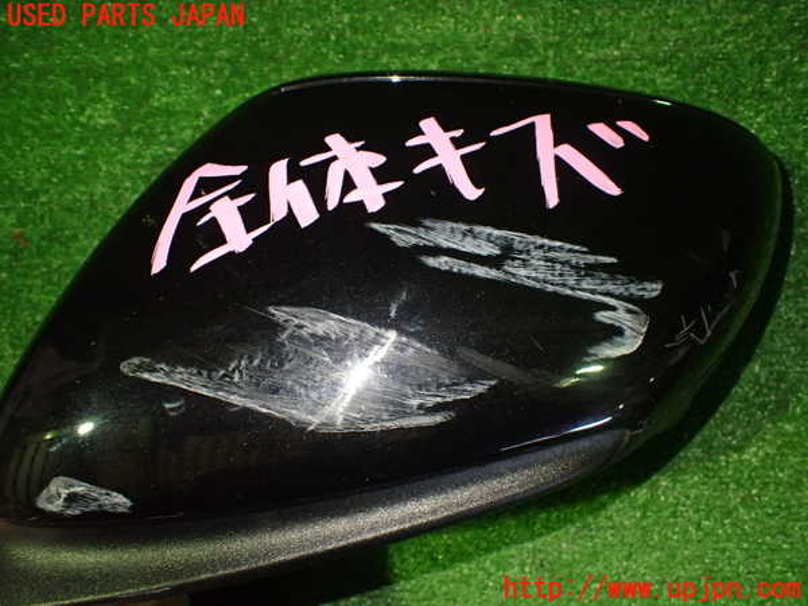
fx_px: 700
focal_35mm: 30
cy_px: 303
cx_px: 404
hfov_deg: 60.0
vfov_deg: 46.8
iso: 800
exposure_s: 1/40
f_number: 2.3
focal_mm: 5.4
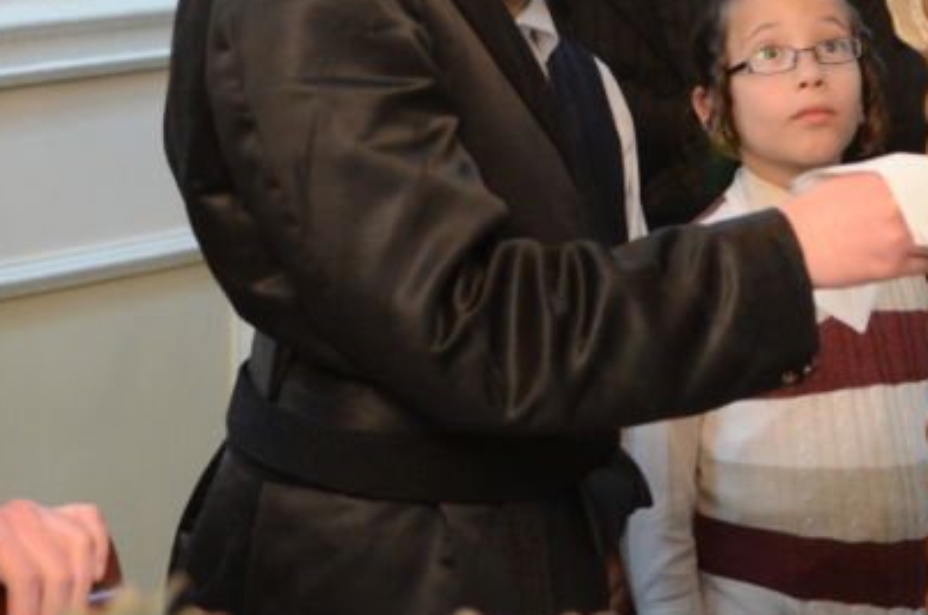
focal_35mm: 118
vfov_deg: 11.4
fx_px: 3043
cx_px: 834
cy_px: -83
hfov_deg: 17.1
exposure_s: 1/100
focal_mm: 31
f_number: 3.2
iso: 1250
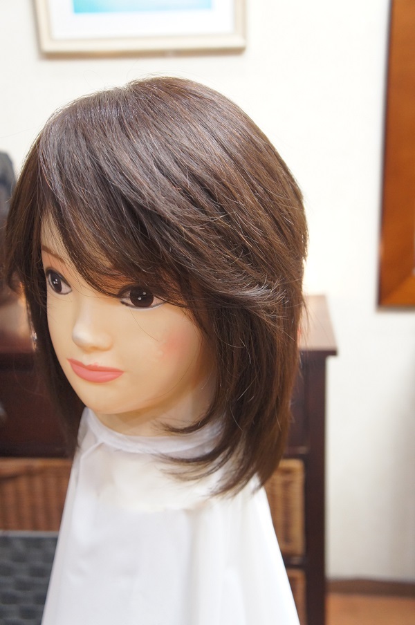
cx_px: 208
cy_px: 312
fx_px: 702
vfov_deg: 48.0
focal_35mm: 40
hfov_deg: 32.9
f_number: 4
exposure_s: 1/60
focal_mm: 27
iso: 1600
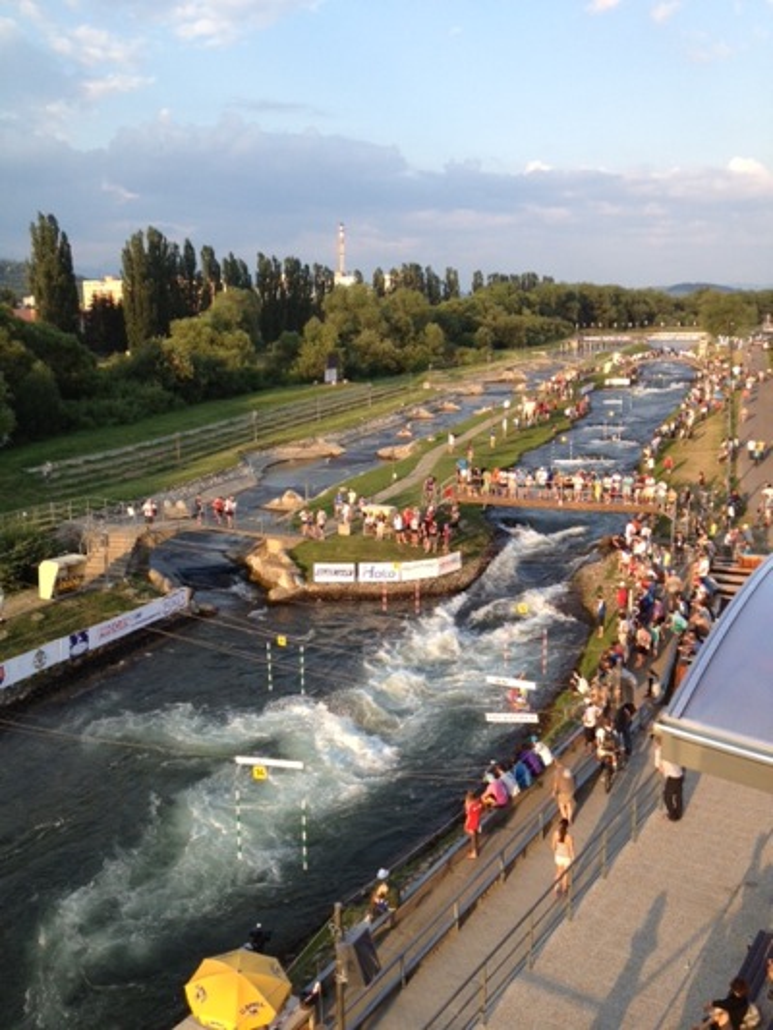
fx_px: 1042
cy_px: 515
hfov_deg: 40.7
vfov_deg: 52.6
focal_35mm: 35
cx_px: 386
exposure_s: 1/456
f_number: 2.4
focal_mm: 4.28
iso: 50
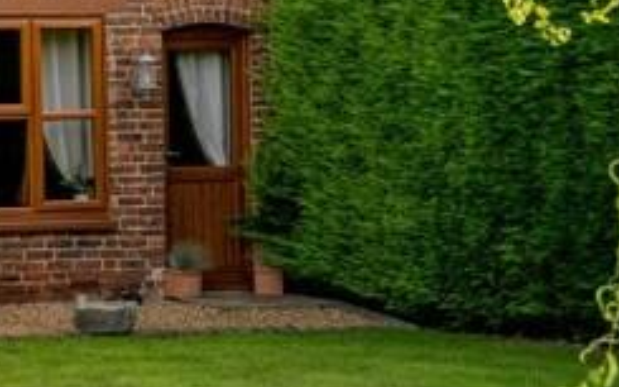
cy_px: -44
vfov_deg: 6.8
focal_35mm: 192
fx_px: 3238
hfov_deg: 10.6
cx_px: -263
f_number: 6.3
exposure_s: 1/125
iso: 64
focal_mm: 45
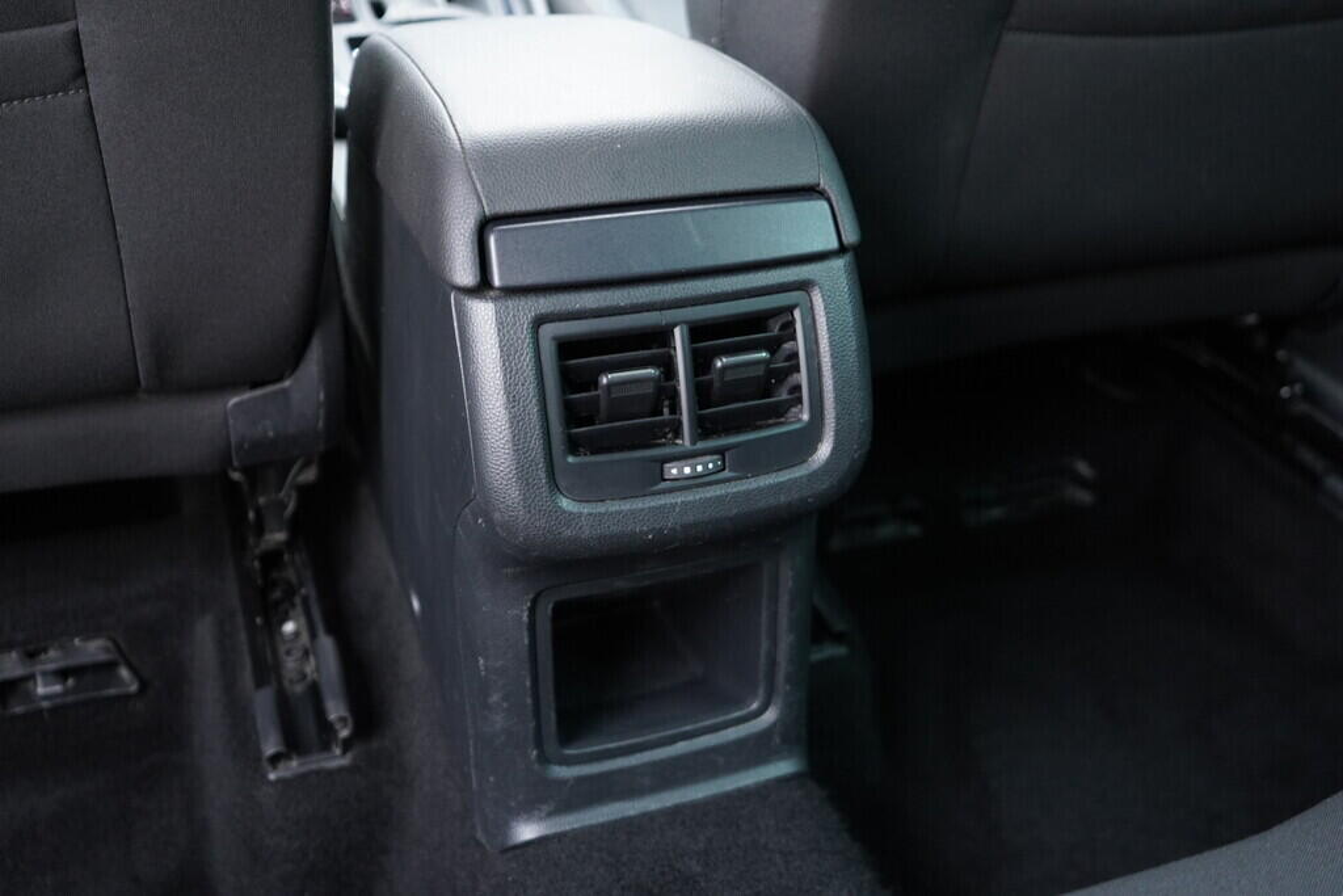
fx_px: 1343
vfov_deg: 36.9
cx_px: 672
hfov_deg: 53.1
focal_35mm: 36
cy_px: 448
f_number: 2.8
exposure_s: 1/40
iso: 1000
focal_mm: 24
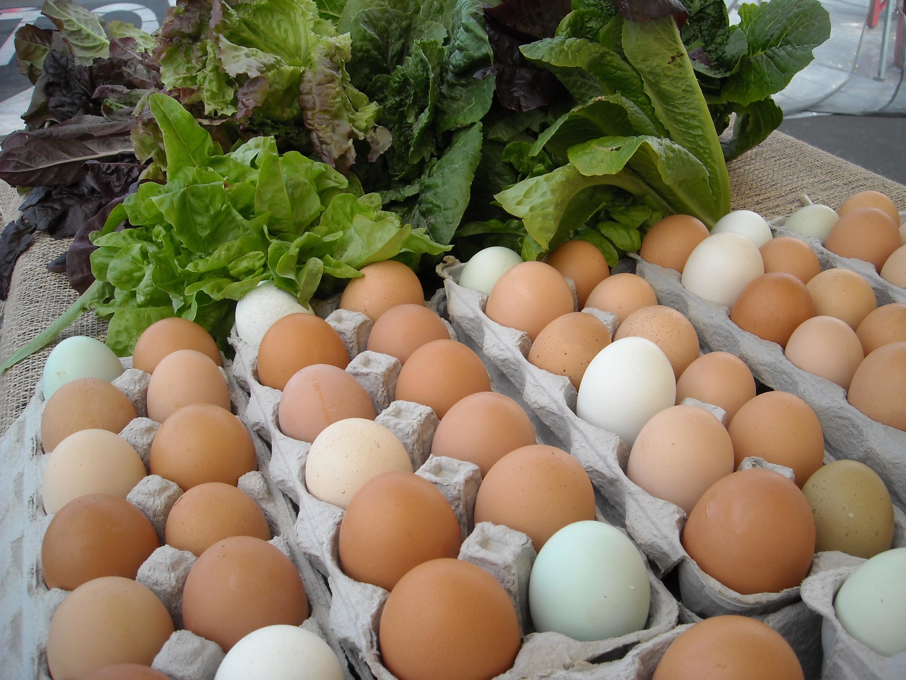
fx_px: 916
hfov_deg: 52.6
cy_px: 340
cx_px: 453
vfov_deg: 40.7
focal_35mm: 35
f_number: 2.8
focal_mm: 5.7
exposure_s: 1/296
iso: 64
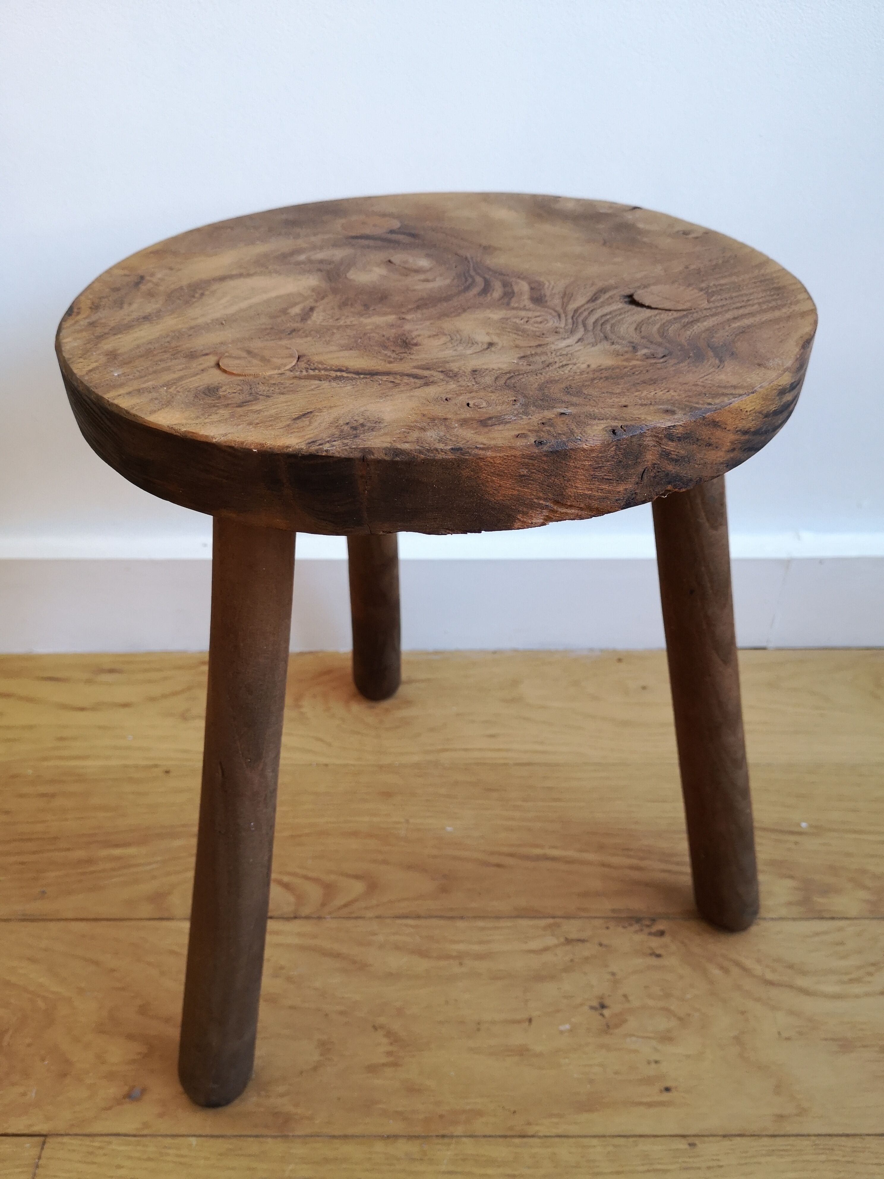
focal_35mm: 27
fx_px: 919
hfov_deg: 51.4
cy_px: 590
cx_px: 442
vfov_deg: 65.3
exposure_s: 1/50
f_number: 1.8
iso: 200
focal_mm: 3.95
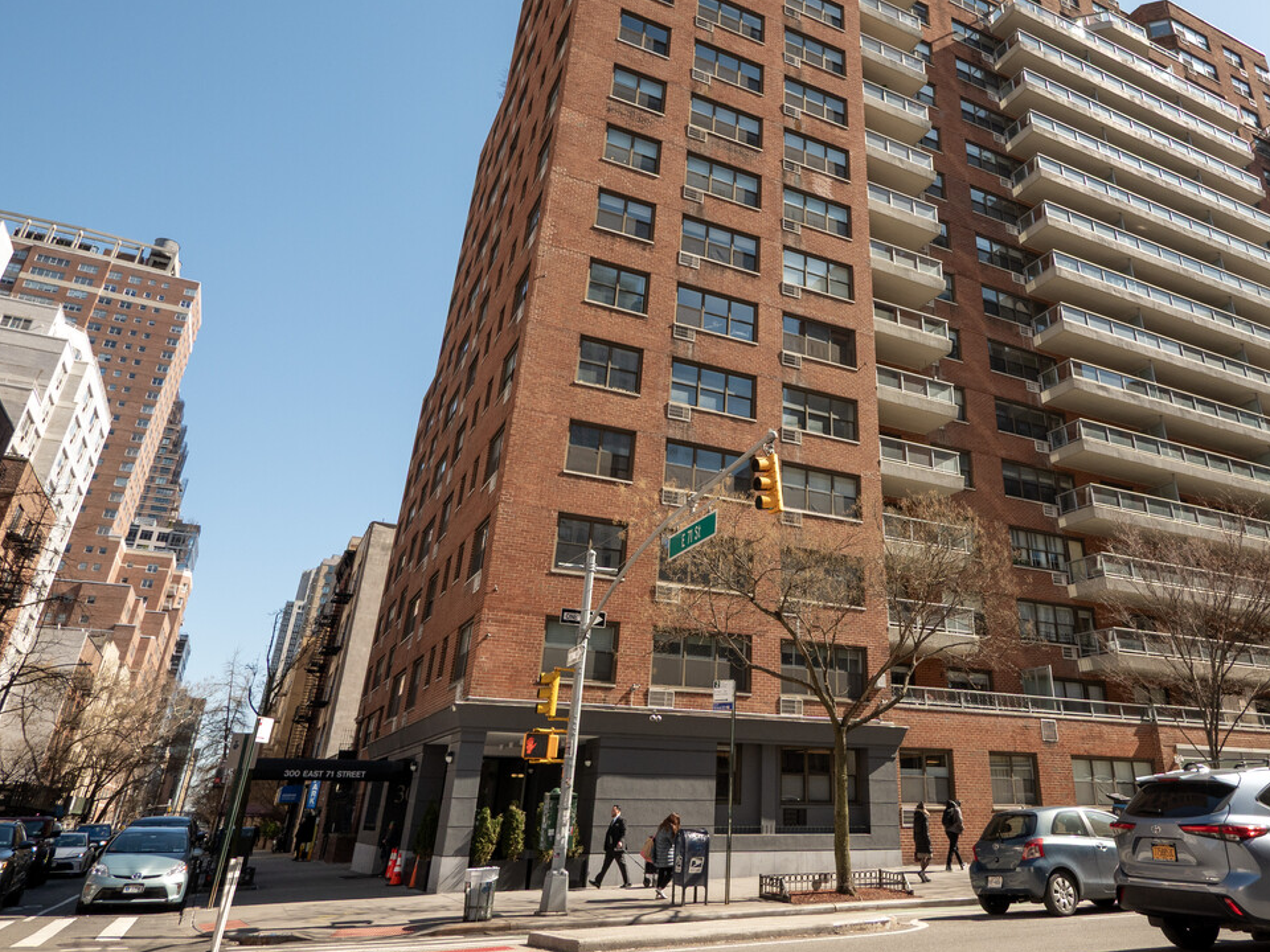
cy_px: 349
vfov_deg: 54.2
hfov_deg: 68.4
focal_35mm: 25
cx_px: 784
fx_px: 917
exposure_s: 1/640
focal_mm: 9
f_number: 4.5
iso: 125
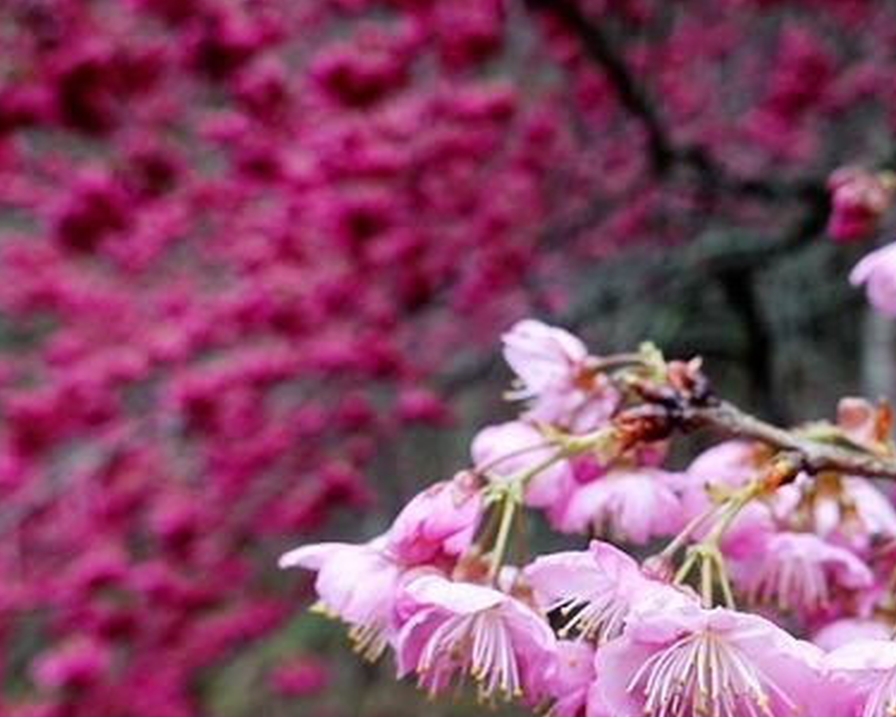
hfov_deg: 46.3
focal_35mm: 39
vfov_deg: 37.9
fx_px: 1034
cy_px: 458
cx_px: 581
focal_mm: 9
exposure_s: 1/125
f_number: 2.8
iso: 125
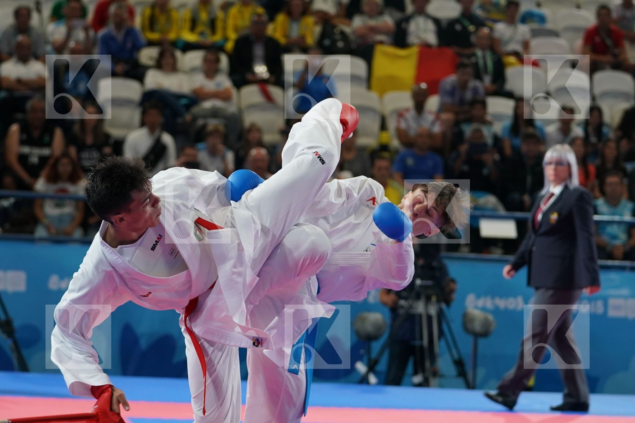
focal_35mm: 130
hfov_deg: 15.8
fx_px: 2293
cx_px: 318
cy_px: 212
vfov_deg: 10.5
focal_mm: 87
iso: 1250
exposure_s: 1/1000
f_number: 2.8
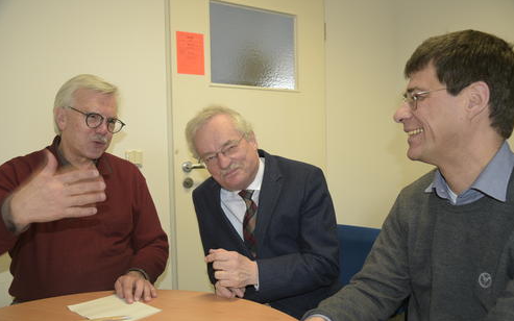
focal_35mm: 31
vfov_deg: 40.6
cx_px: 256
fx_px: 434
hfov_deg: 61.2
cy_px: 171
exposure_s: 1/80
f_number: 5
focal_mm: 30
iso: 1000
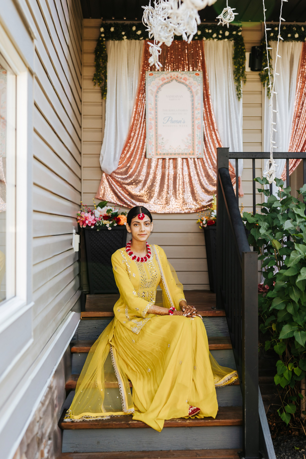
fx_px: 637
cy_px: 230
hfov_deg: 27.0
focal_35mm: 50
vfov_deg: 39.6
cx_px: 153
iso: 320
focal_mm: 50
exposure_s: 1/800
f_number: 2.5
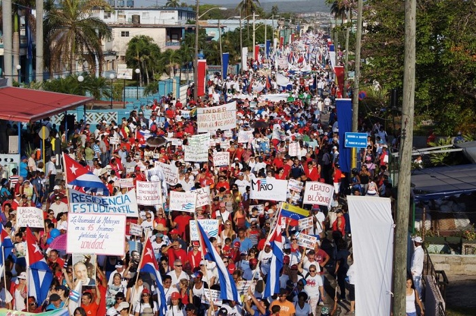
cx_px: 238
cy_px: 158
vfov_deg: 16.5
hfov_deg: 24.7
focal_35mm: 82
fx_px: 1089
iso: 100
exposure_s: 1/200
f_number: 13
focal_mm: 55
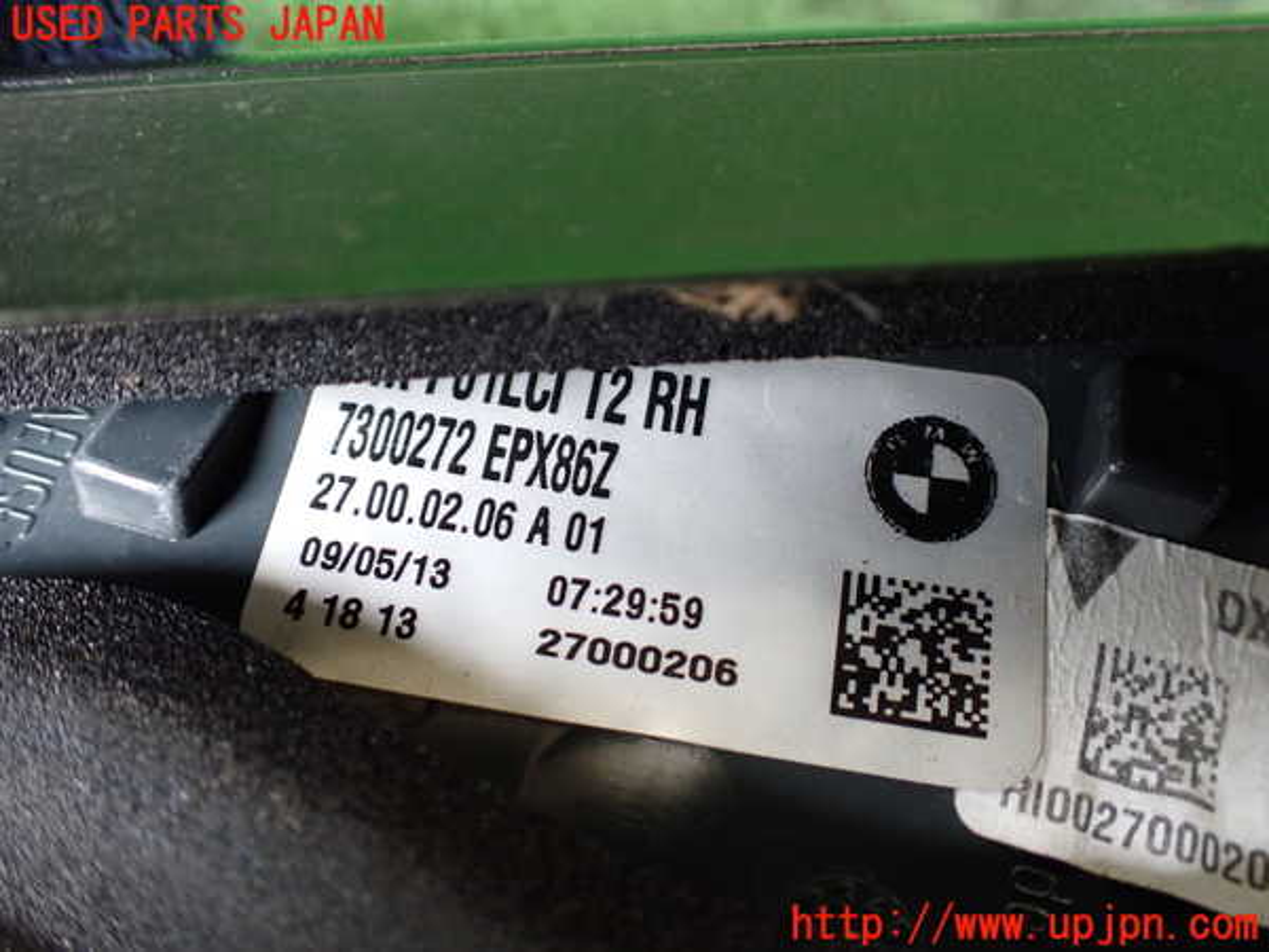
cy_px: 476
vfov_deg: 46.8
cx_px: 634
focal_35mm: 30
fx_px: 1100
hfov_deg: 60.0
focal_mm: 5.4
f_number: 2.3
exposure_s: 1/125
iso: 640
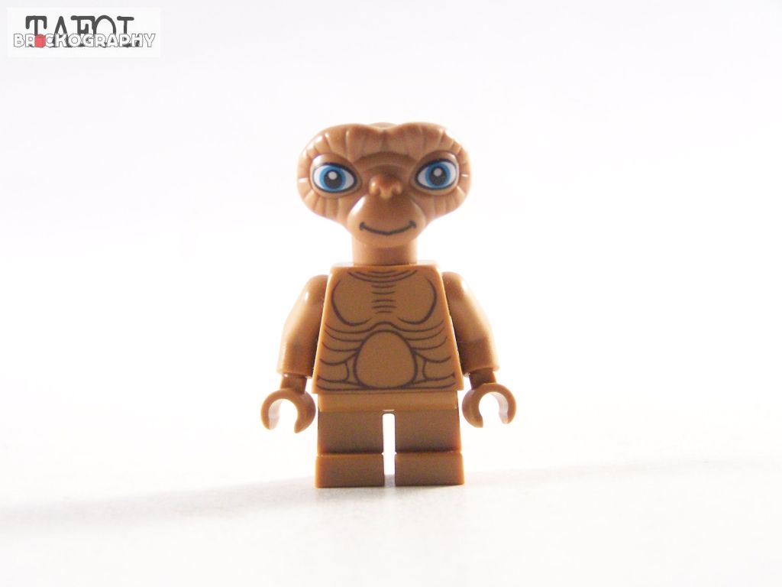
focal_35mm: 94
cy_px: 294
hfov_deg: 20.9
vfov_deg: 15.7
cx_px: 391
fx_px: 2124
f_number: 3.2
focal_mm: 15.6
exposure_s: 1/60
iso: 400
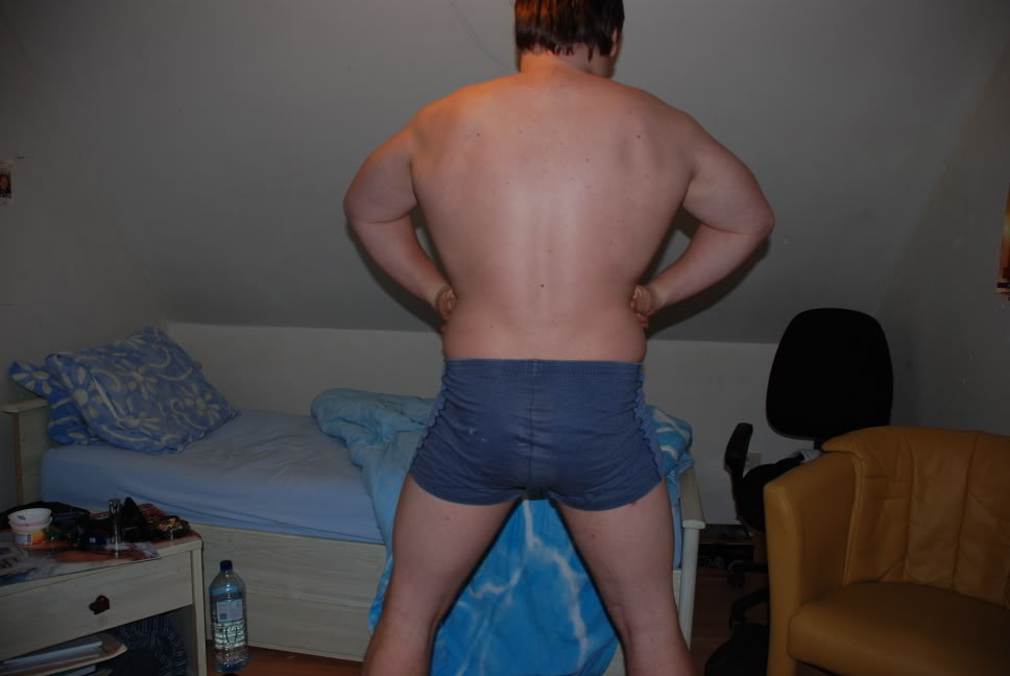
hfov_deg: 67.3
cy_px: 338
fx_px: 758
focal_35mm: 27
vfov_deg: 48.0
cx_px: 505
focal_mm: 18
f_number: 3.5
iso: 200
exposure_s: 1/60
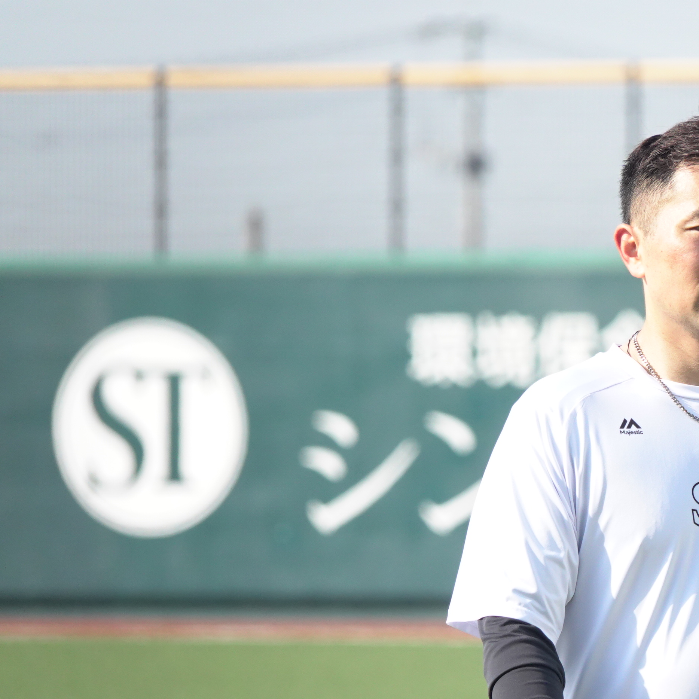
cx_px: 684
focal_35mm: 672
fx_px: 15352
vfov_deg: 2.6
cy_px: 473
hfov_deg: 2.6
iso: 500
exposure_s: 1/2000
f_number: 4
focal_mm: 139.53
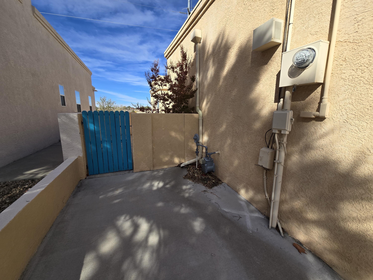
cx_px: 186
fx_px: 140
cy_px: 140
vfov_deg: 89.9
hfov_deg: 106.2
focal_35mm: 13
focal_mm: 2.2
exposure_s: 1/2077
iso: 50
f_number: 2.2
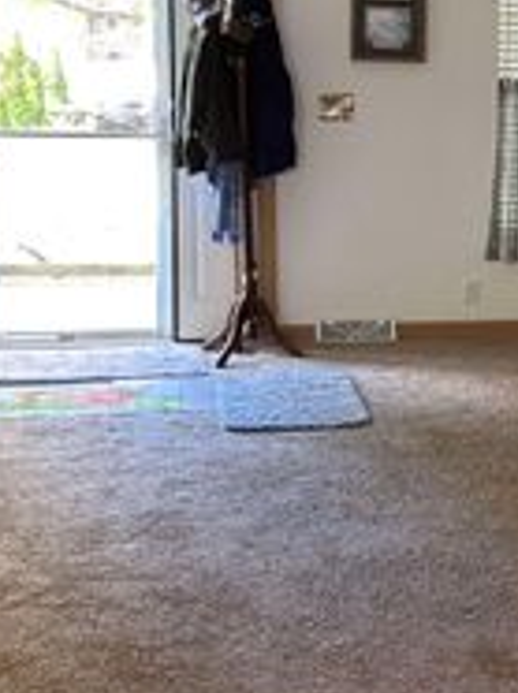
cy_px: 244
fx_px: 1400
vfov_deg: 27.7
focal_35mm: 70
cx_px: 529
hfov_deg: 20.3
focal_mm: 5.7
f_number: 1.5
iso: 125
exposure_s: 1/60
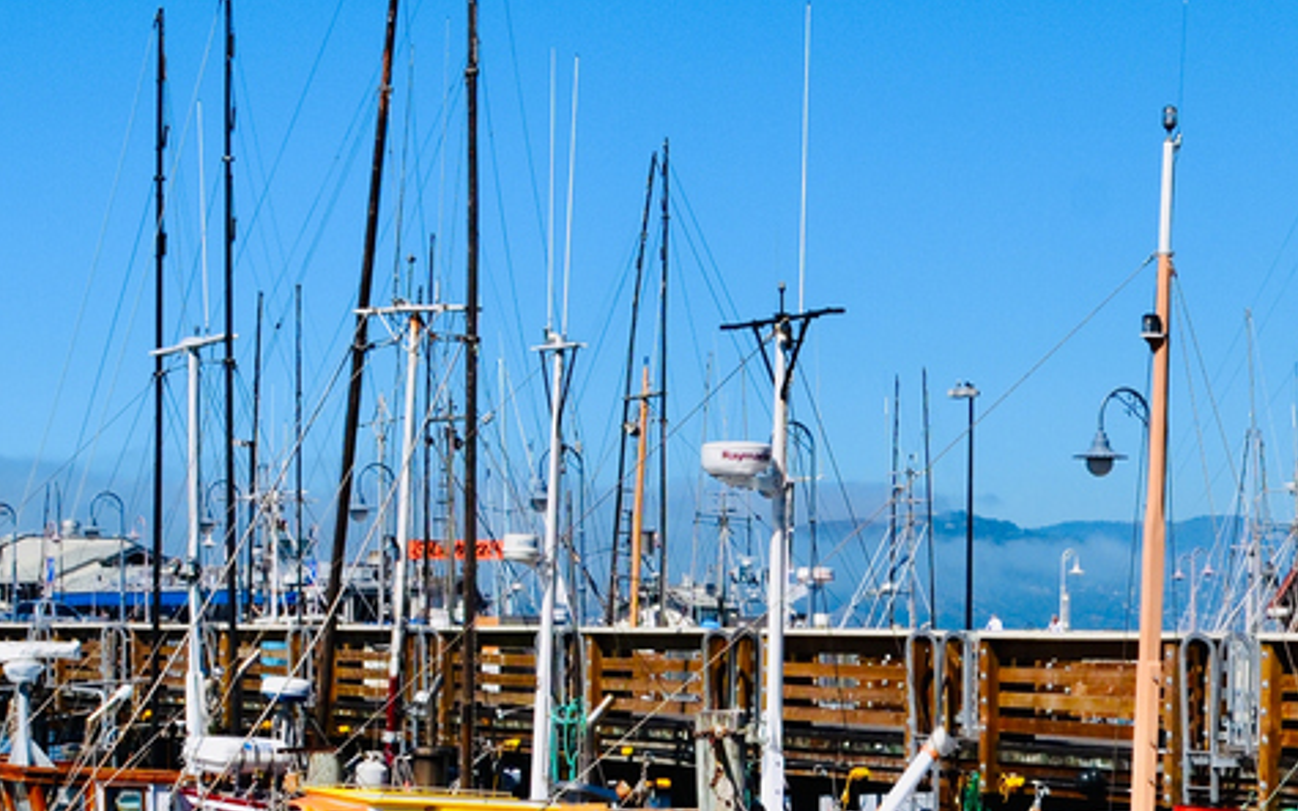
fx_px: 3148
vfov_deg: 14.5
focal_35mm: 89
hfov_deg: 23.0
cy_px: 762
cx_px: 994
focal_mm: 22
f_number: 11
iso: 280
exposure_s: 1/500
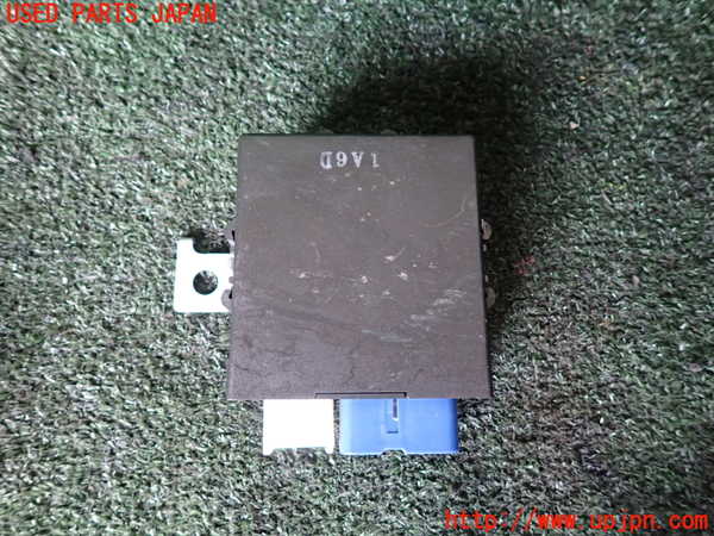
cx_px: 357
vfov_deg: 54.9
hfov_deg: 69.4
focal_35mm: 25
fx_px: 516
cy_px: 268
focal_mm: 4.5
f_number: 2
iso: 500
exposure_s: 1/30
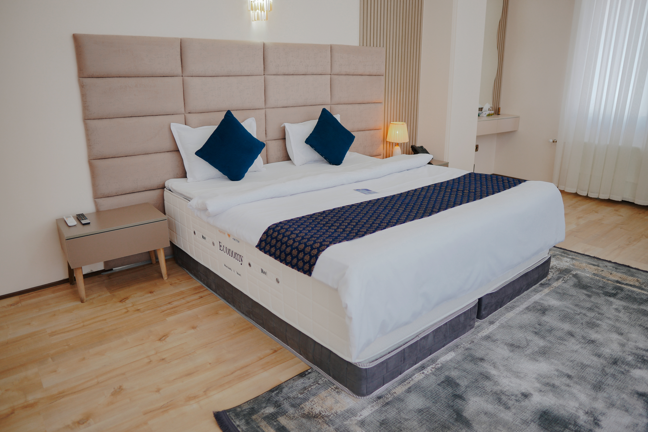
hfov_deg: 73.7
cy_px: 216
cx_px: 324
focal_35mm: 24
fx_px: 432
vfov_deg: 53.1
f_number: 1.4
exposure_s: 1/320
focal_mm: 16
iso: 100
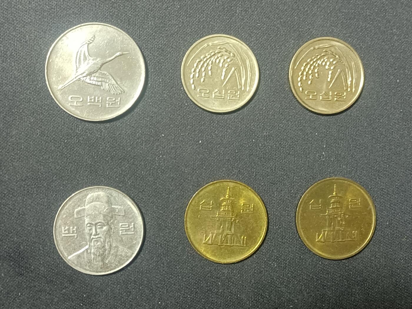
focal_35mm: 49
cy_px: 154
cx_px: 206
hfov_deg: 38.9
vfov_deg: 29.7
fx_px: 583
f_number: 1.8
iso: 2707
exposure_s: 1/20
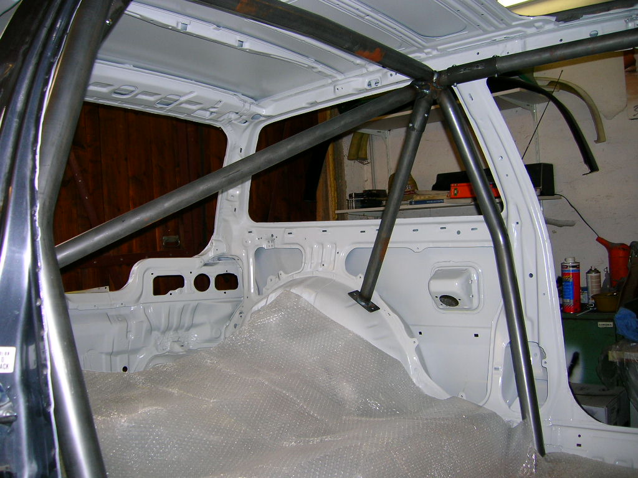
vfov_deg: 41.8
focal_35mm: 34
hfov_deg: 54.0
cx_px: 319
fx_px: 627
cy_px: 239
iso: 50
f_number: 2.9
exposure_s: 1/60.1
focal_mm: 5.7
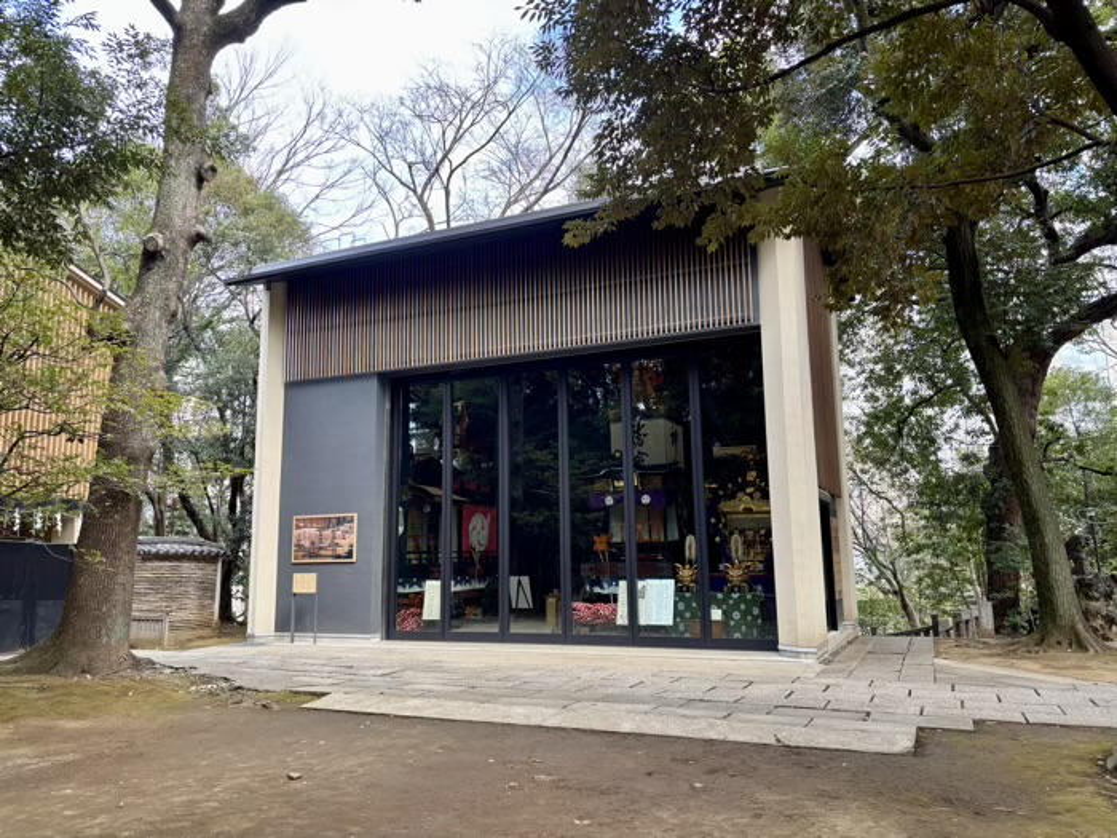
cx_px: 558
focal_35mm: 26
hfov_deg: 67.3
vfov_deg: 53.1
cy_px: 419
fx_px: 839
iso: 32
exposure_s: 1/121
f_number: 1.6
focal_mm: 5.96
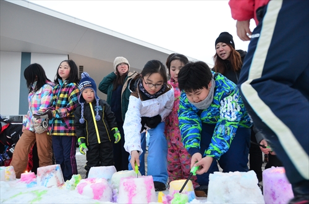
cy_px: 102
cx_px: 154
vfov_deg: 43.4
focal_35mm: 30
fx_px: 257
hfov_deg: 62.0
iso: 2200
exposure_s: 1/160
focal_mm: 20
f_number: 3.5
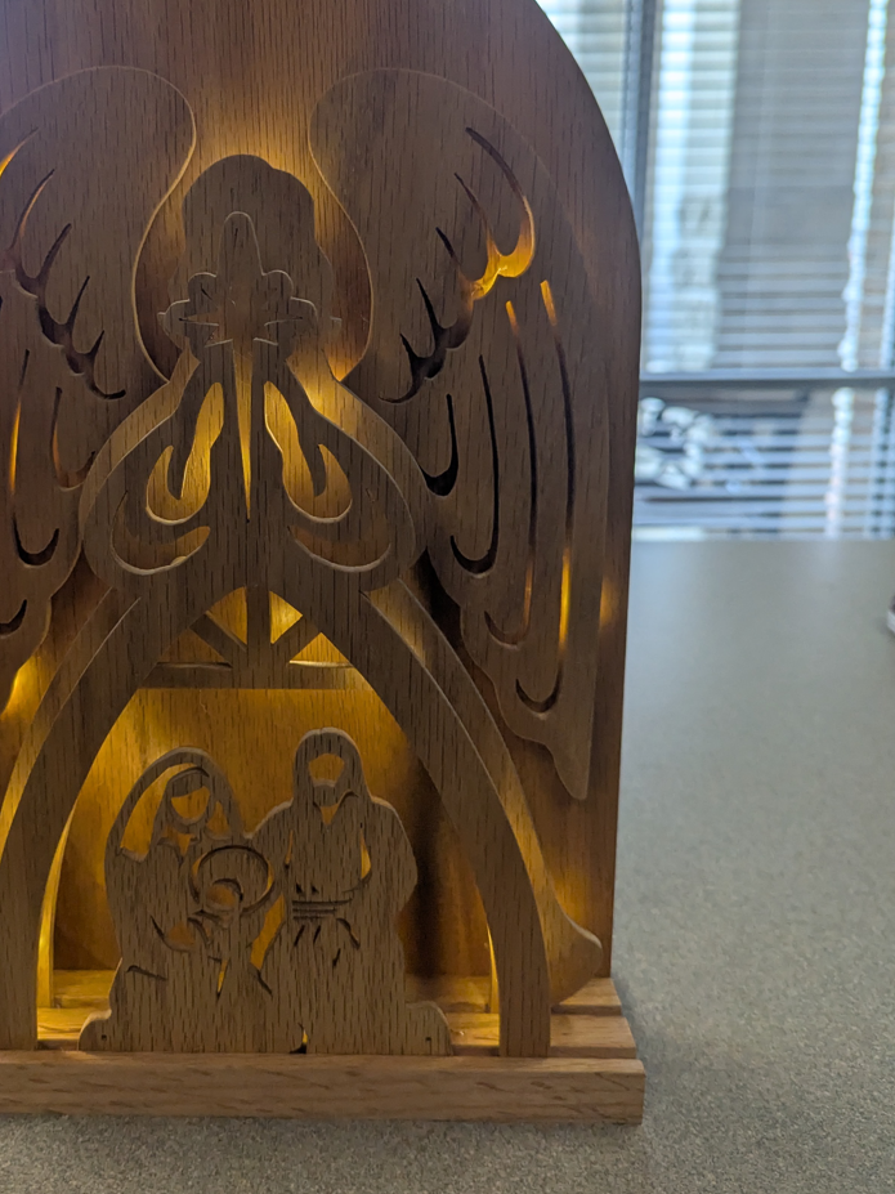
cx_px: 319
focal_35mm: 31
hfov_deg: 44.9
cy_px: 473
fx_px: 1069
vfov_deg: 57.9
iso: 467
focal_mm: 6.81
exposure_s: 1/1332
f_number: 1.85
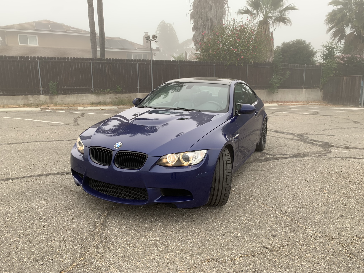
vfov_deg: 53.1
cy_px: 136
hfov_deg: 67.3
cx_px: 182
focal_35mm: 26
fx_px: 273
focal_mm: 4.25
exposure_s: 1/141
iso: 25
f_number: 1.8
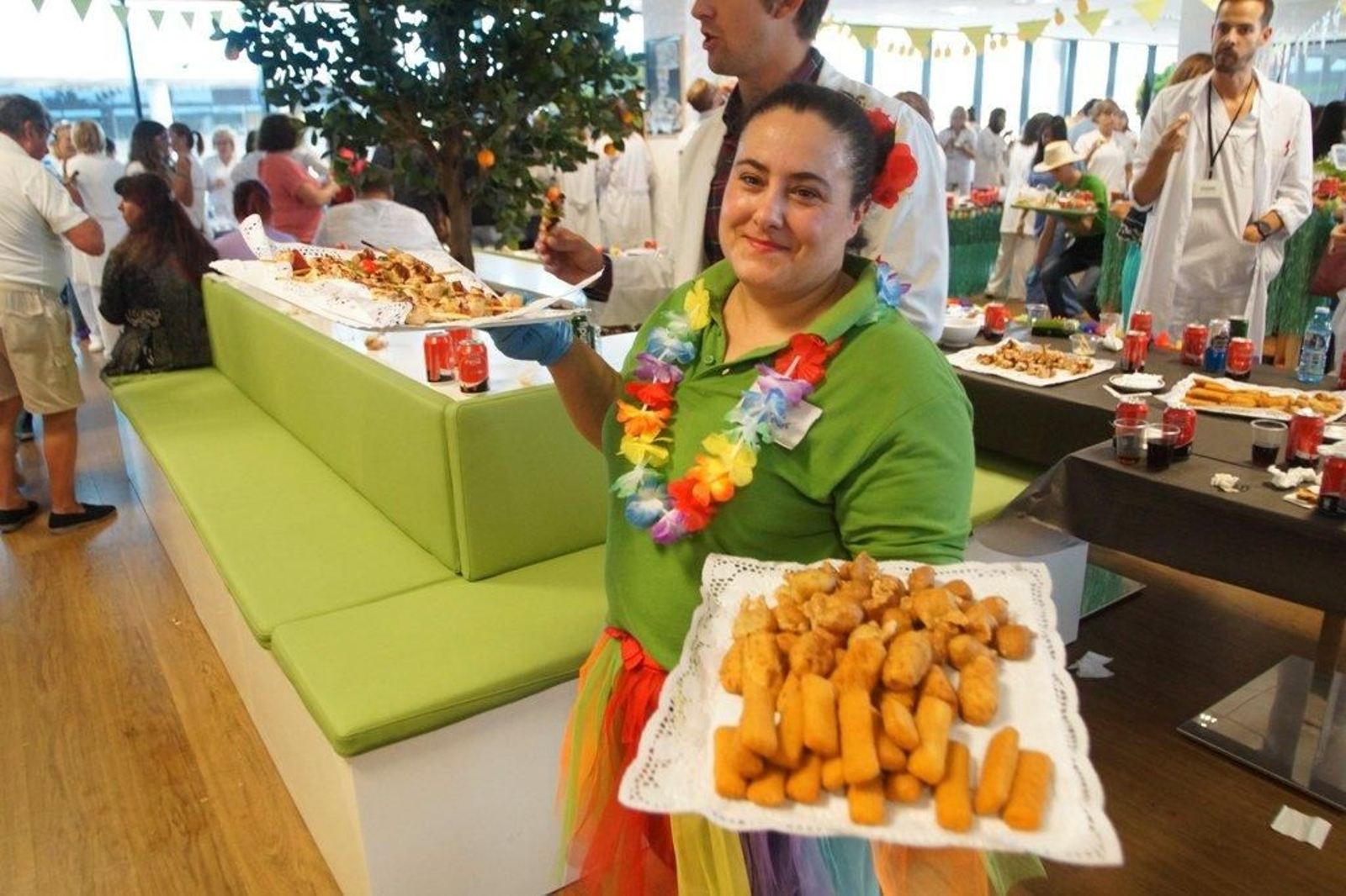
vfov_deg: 36.9
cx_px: 673
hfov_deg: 53.1
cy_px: 448
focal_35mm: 36
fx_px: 1346
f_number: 4
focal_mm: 24
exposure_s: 1/100
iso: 1600
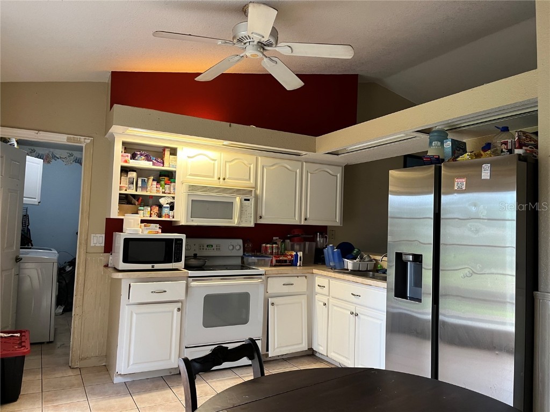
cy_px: 206
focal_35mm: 26
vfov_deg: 53.1
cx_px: 275
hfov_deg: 67.3
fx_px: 413
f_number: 1.6
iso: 160
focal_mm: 5.1
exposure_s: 1/60
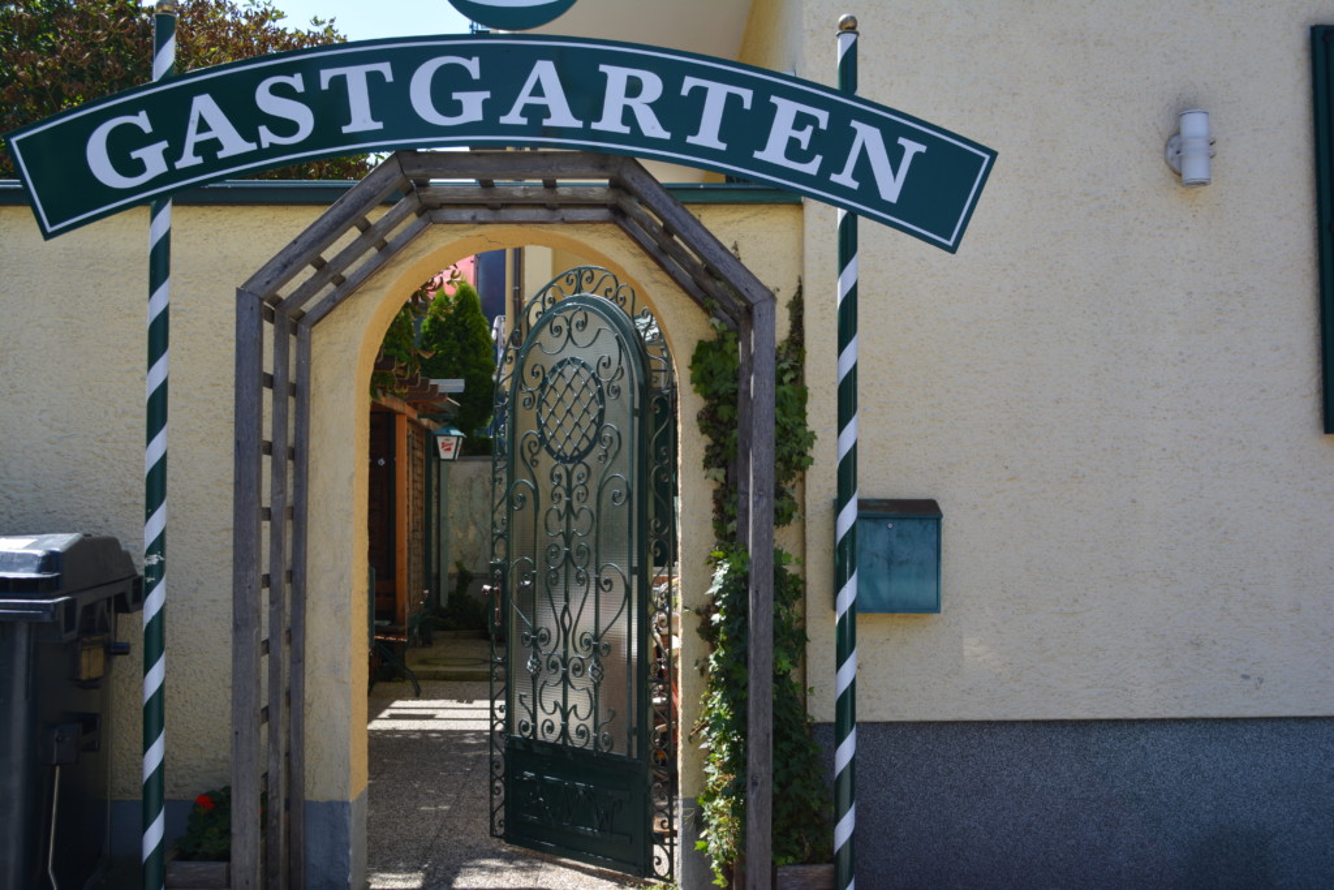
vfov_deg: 34.2
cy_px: 445
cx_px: 667
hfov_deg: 49.5
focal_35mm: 39
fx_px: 1445
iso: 200
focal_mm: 26
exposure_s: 1/250
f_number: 8
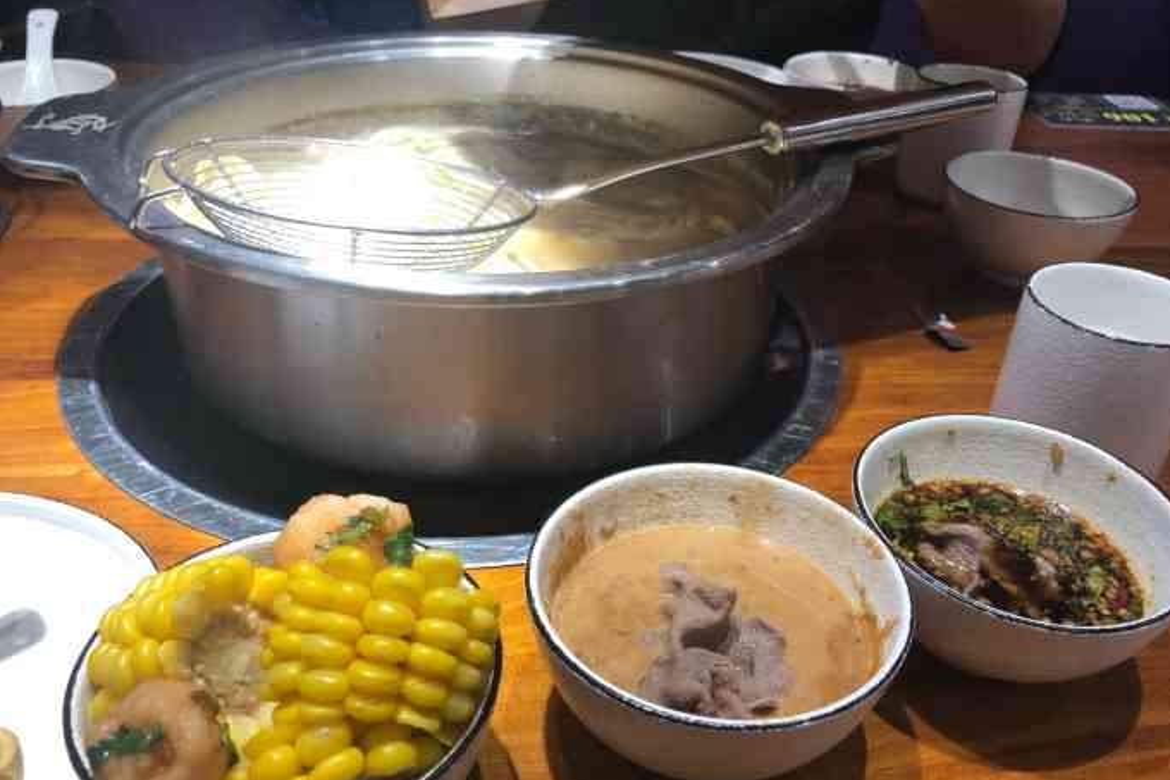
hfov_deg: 61.9
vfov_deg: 43.5
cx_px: 600
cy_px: 447
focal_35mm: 30
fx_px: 975
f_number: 1.8
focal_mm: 4
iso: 32
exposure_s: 1/33
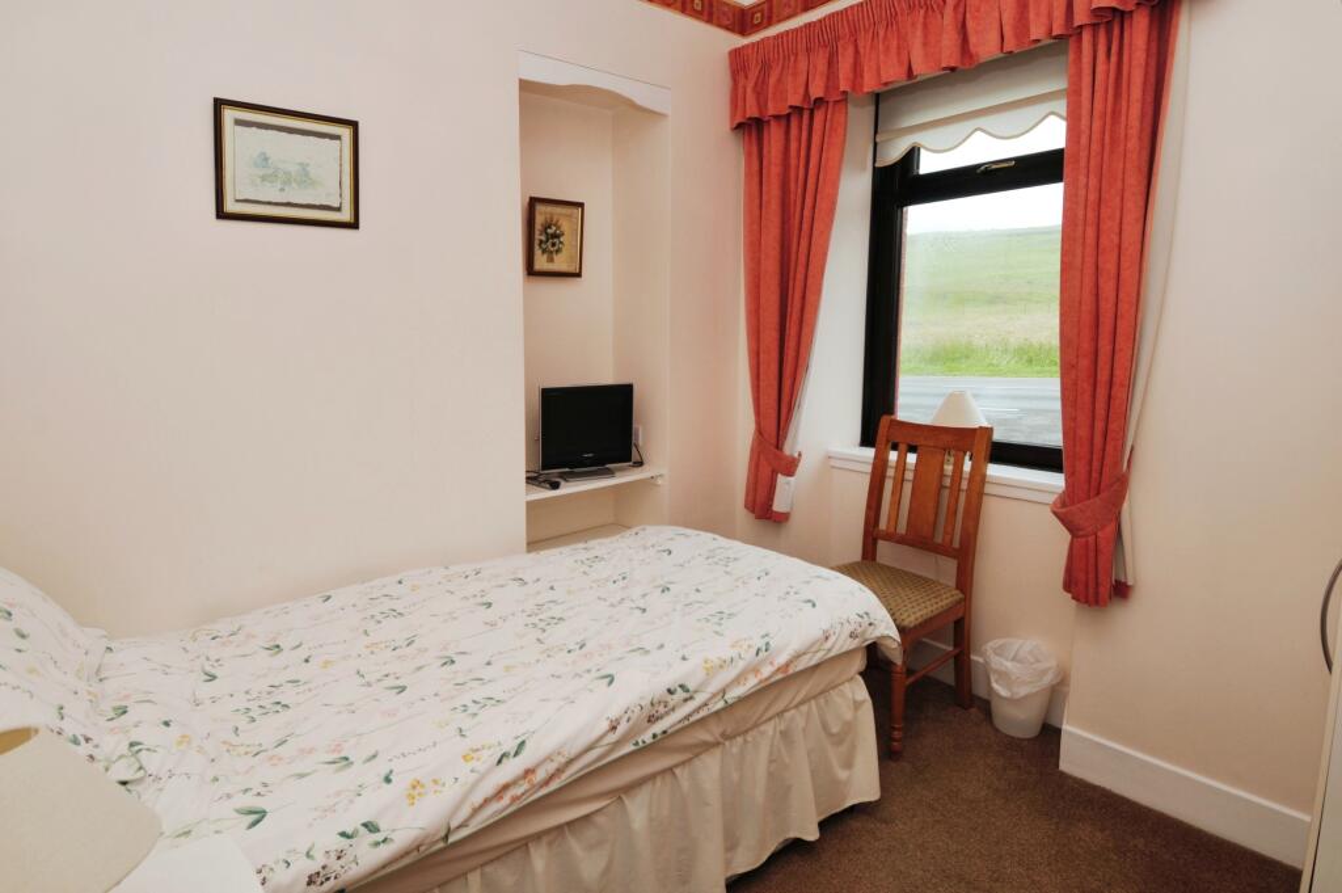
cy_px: 446
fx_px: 670
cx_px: 671
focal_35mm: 18
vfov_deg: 67.3
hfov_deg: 90.0
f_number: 7.1
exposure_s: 1/50
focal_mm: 12
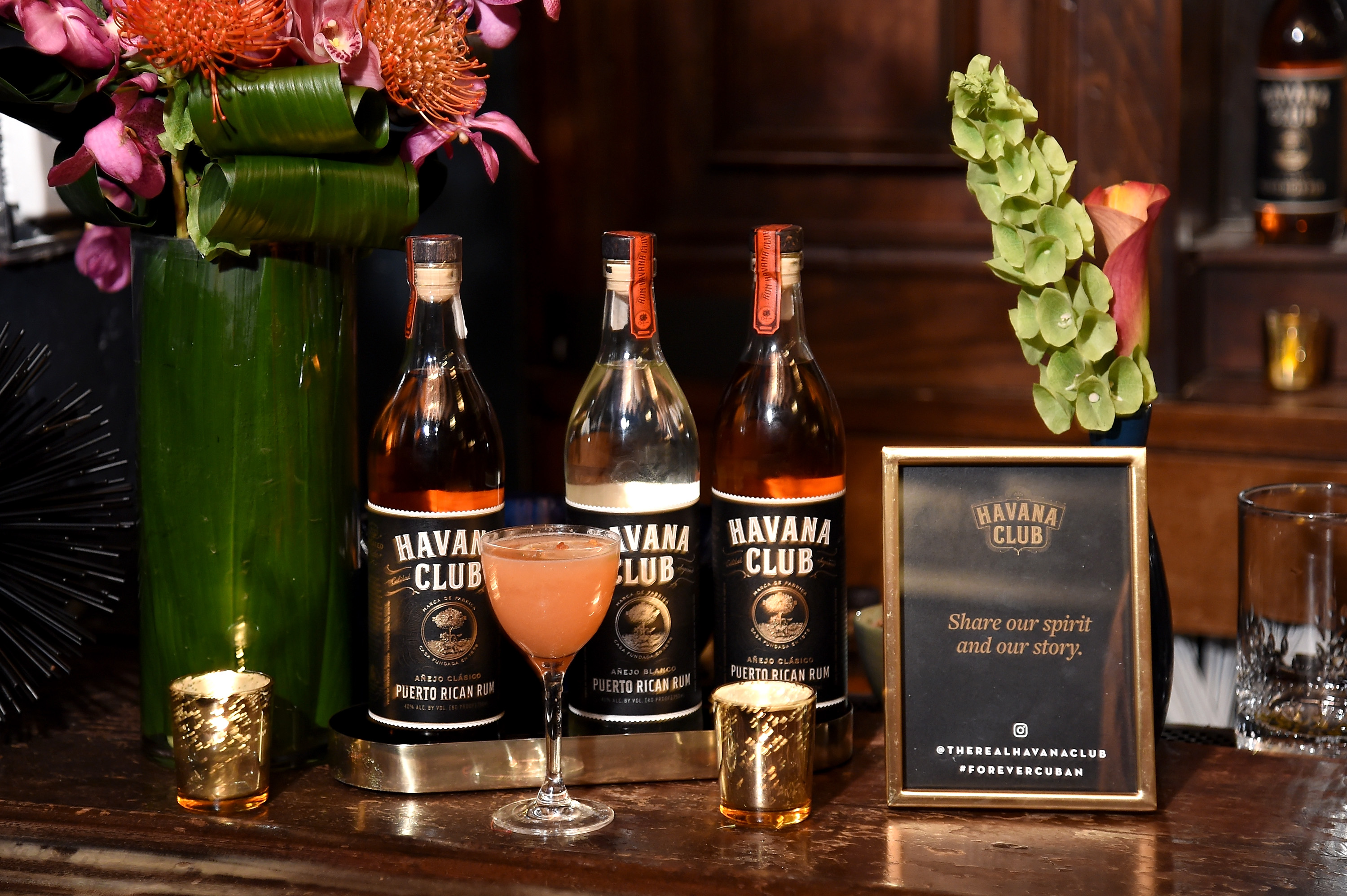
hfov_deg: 27.0
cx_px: 674
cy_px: 448
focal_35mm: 75
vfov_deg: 18.2
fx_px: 2805
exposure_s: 1/20
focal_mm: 75
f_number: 4
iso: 1600
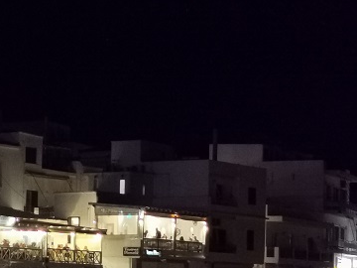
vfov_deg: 9.8
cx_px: -39
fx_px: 1557
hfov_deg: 12.8
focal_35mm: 151
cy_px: 249
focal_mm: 5.56
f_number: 1.6
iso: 400
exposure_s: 1/33.3
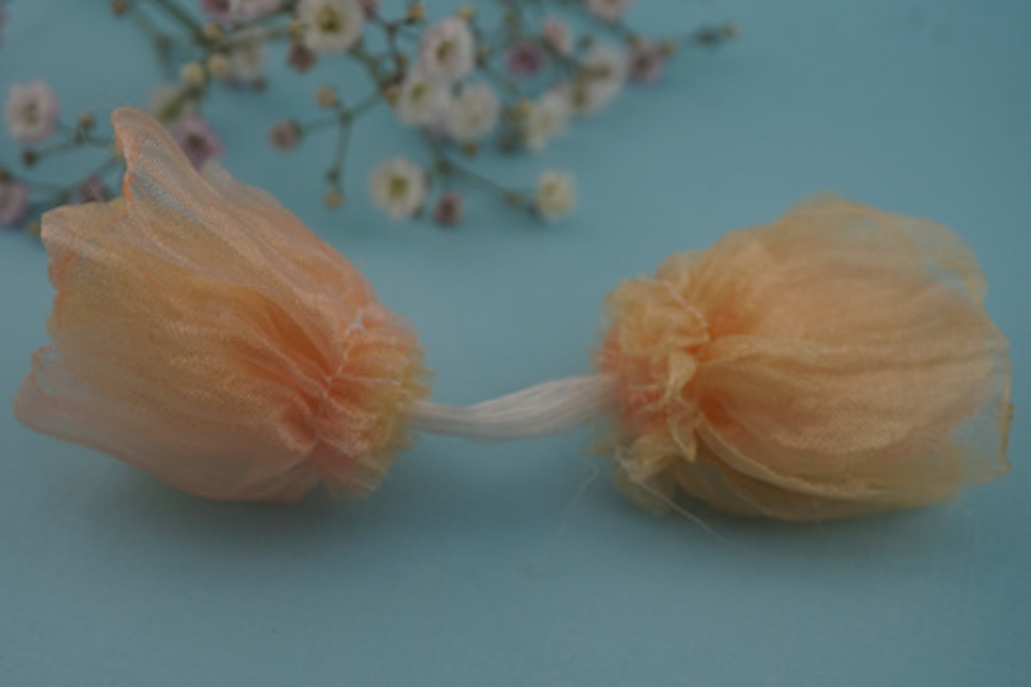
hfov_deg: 36.9
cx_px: 516
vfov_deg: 25.1
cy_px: 344
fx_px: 1546
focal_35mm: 54
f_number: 7.1
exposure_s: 1/80
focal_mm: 36
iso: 100
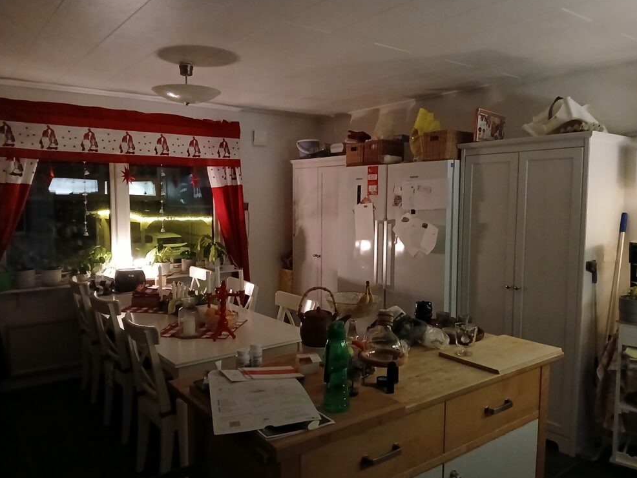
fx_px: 497
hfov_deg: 65.3
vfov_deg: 51.4
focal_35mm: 27
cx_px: 316
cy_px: 240
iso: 2000
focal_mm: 3.98
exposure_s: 1/16.7
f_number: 1.8
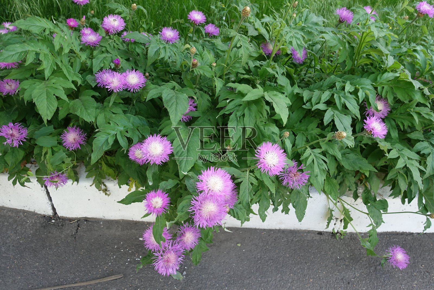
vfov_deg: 53.1
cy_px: 145
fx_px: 289
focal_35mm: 24
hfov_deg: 73.7
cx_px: 217
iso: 125
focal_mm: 8.8
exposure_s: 1/80
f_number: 4
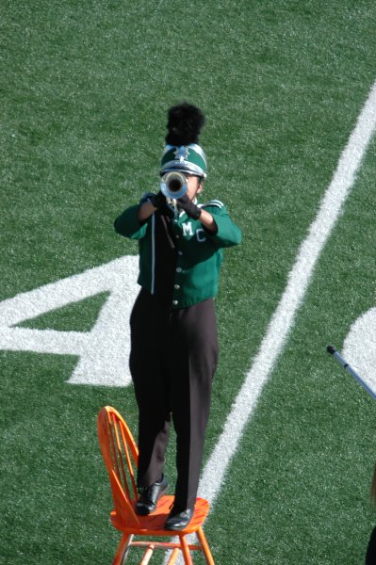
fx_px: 9416
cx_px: 188
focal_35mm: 600
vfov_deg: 3.4
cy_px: 282
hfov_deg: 2.3
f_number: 5.6
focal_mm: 400
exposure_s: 1/640
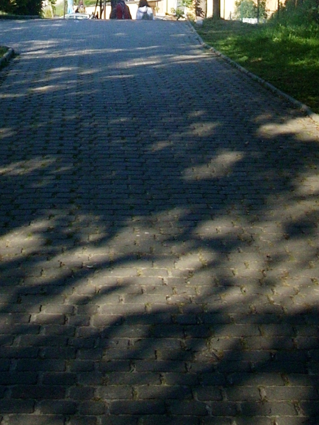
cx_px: 171
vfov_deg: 18.8
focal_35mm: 99
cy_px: -75
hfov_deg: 14.9
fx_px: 1216
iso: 64
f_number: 5.6
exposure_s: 1/220
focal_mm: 6.2
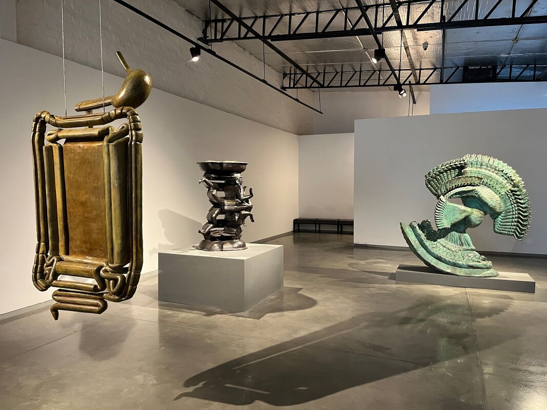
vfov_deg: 53.1
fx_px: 411
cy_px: 205
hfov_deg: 67.3
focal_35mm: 26
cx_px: 274
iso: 400
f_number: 1.6
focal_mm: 5.1
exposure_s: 1/50
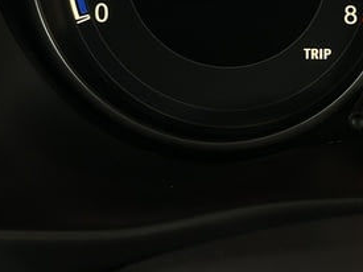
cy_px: -22
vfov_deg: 9.4
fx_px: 1646
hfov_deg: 12.0
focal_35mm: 157
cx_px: 535
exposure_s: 1/33
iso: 200
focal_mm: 6.86
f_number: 1.78
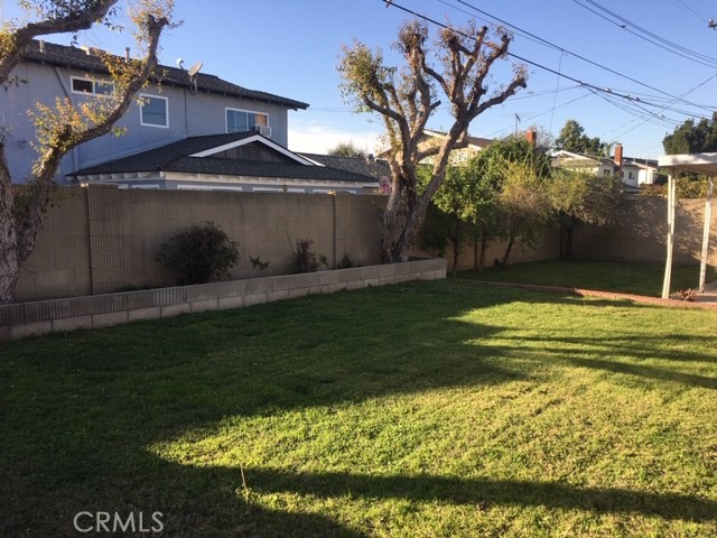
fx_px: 601
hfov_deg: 61.7
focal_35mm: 29
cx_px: 358
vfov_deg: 48.2
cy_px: 269
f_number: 2.2
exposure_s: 1/610
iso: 25
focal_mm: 4.15
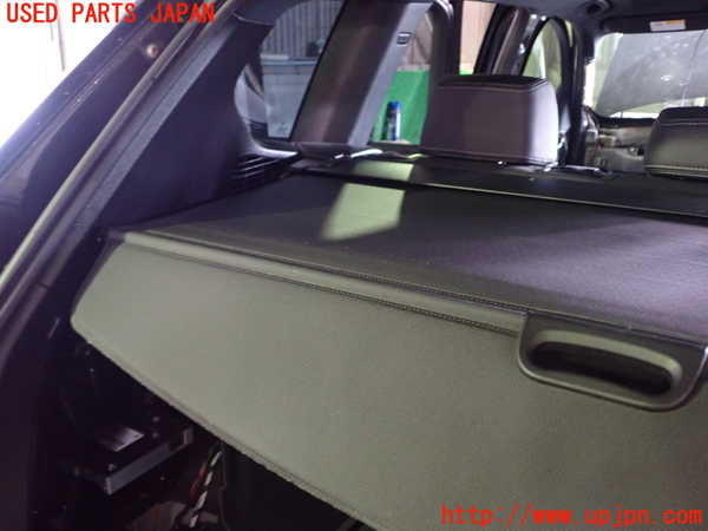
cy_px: 266
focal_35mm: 32
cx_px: 354
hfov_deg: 56.8
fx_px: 654
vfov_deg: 44.2
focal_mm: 5.79
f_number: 2.4
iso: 800
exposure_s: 1/15
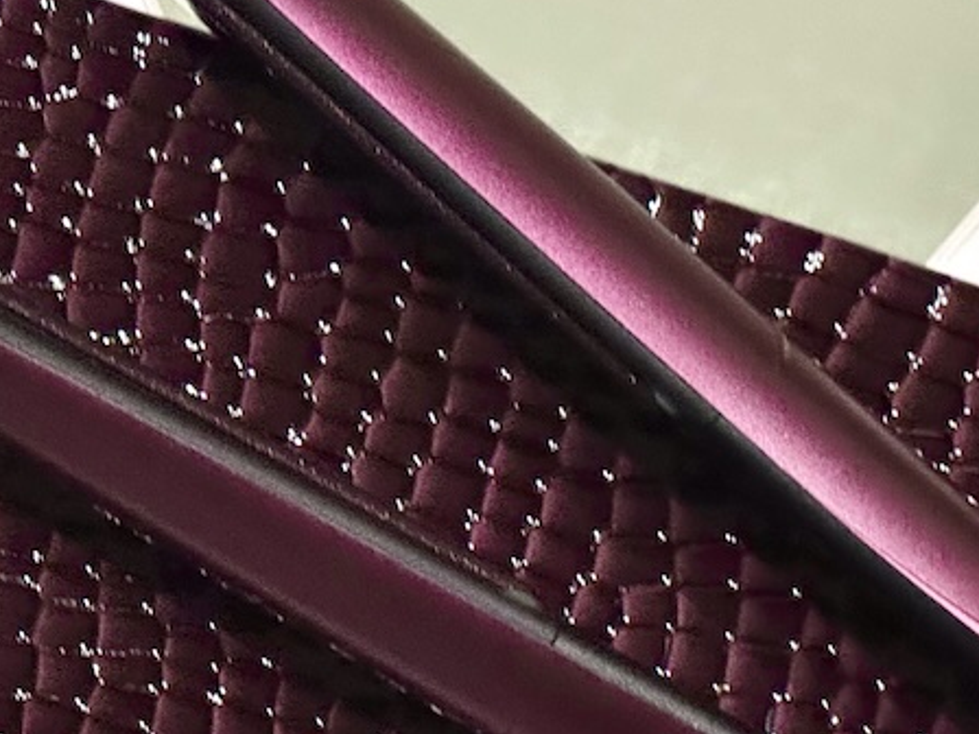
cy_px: 507
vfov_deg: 8.6
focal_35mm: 172
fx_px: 4864
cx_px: 726
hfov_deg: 11.5
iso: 1000
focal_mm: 9
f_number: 2.8
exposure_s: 1/33
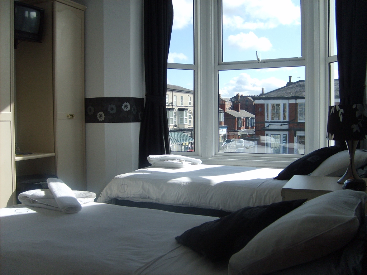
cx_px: 184
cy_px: 138
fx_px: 371
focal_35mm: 35
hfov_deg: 52.6
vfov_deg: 40.7
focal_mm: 5.8
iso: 50
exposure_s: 1/750
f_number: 2.8
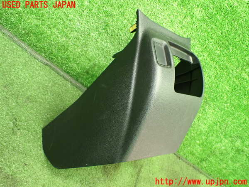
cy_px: 94
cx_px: 124
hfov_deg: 60.0
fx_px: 216
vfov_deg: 46.8
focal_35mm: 30
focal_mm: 5.4
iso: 800
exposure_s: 1/50
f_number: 2.3
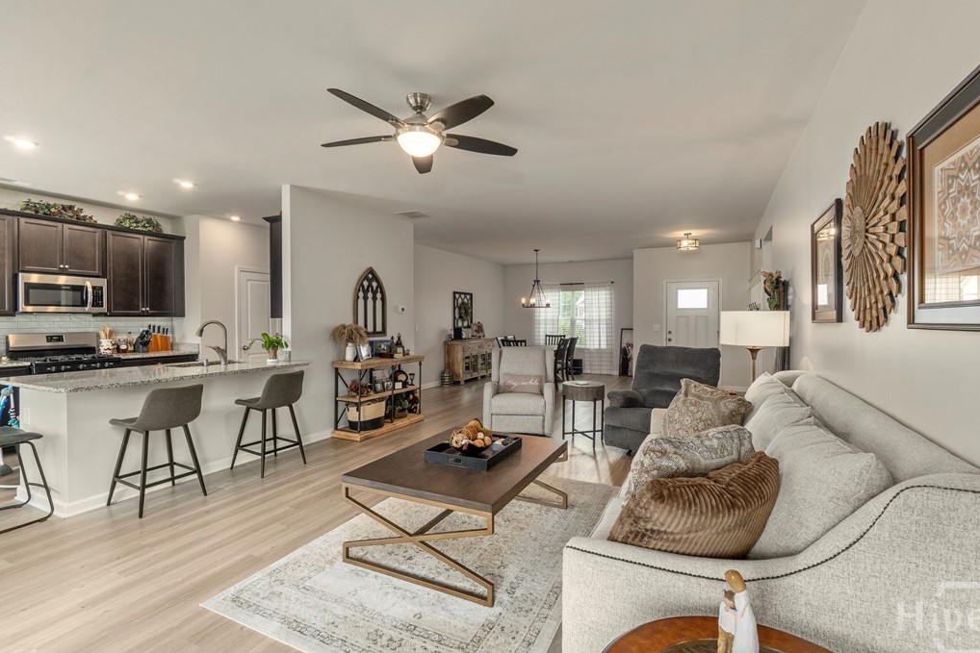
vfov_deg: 73.7
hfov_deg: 96.7
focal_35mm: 16
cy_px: 340
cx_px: 499
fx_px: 436
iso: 500
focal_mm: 10
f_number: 8
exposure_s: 1/10
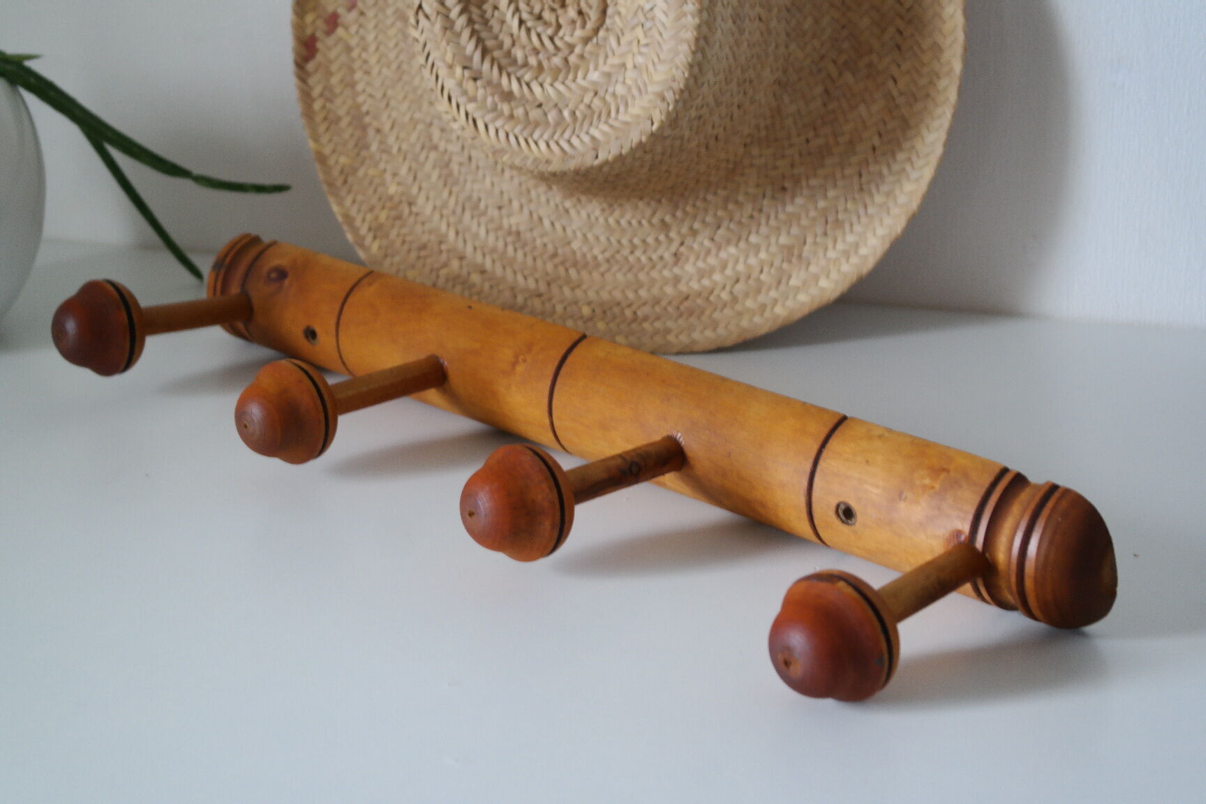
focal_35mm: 69
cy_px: 402
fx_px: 2311
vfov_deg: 19.7
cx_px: 603
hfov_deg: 29.2
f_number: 5.6
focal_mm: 45
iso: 800
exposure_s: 1/25
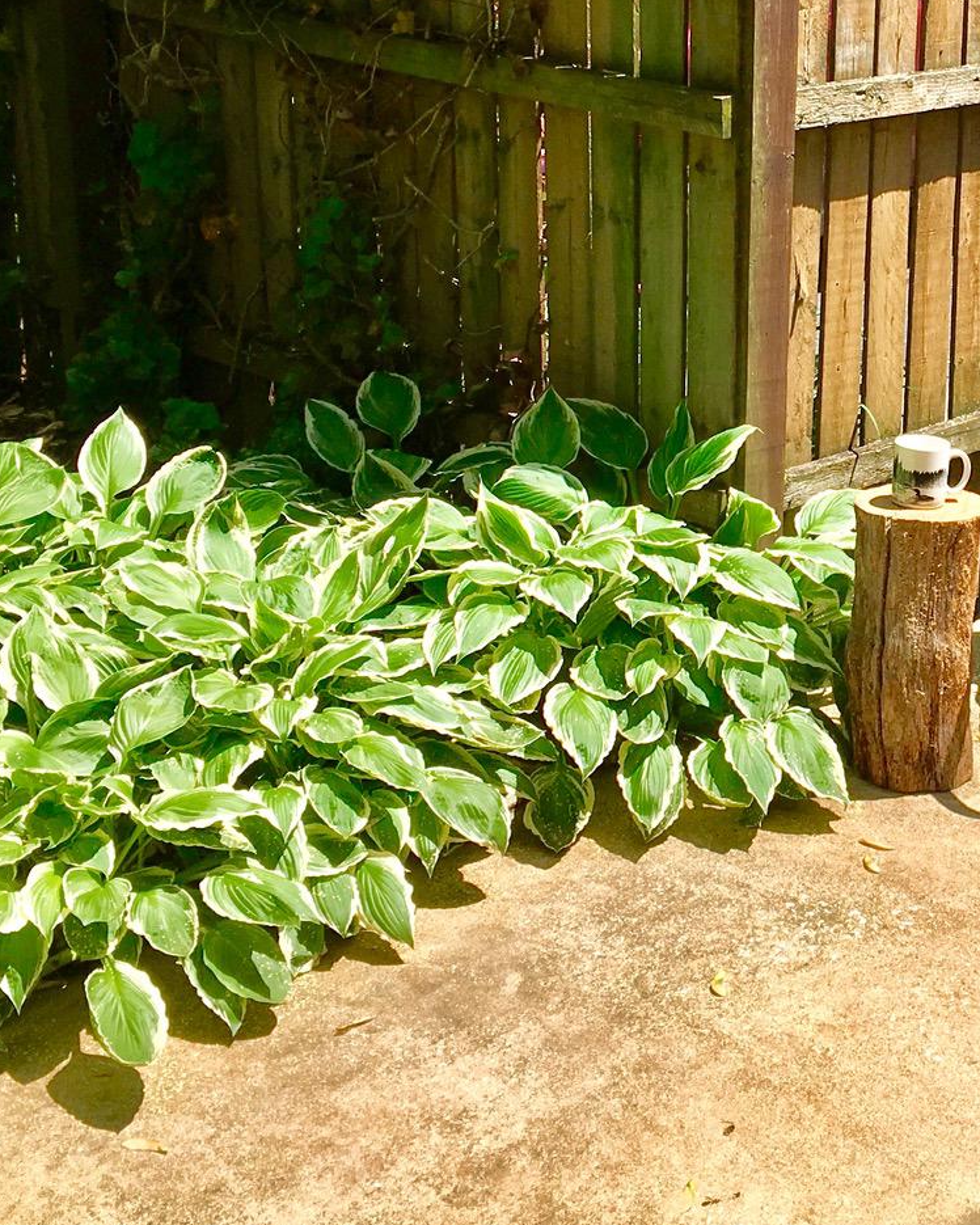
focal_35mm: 62
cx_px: 959
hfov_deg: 23.6
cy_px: 427
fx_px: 2248
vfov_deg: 30.3
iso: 25
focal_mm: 4.15
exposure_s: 1/1241
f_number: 2.2
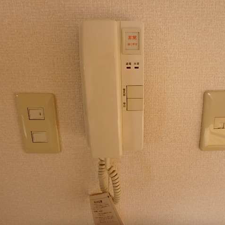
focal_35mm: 25
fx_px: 184
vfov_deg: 62.9
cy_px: 113
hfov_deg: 62.3
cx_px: 136
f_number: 3.5
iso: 125
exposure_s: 1/160
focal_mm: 3.7
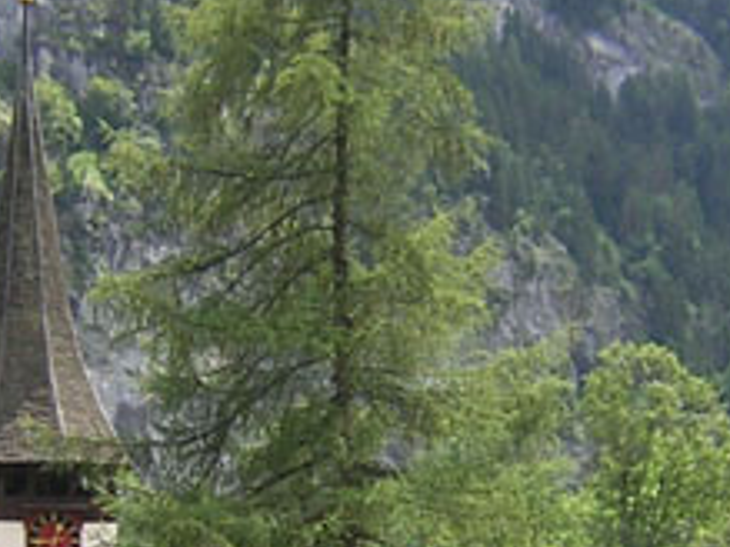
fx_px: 1560
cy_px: 440
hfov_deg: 26.3
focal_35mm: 74
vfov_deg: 19.7
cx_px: 330
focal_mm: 4.7
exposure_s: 1/425
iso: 100
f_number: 2.6
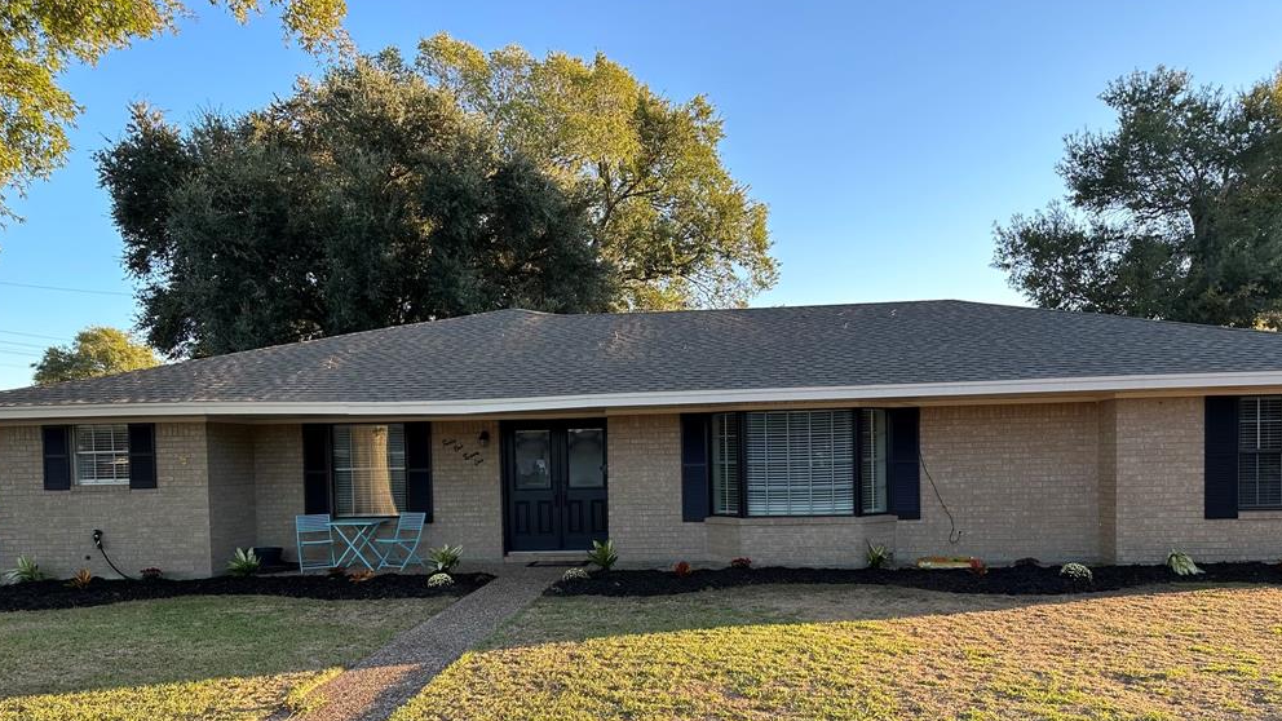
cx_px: 649
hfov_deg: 69.9
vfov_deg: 42.3
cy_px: 485
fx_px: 918
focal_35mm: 27
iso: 80
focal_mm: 6.86
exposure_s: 1/555
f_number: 1.78
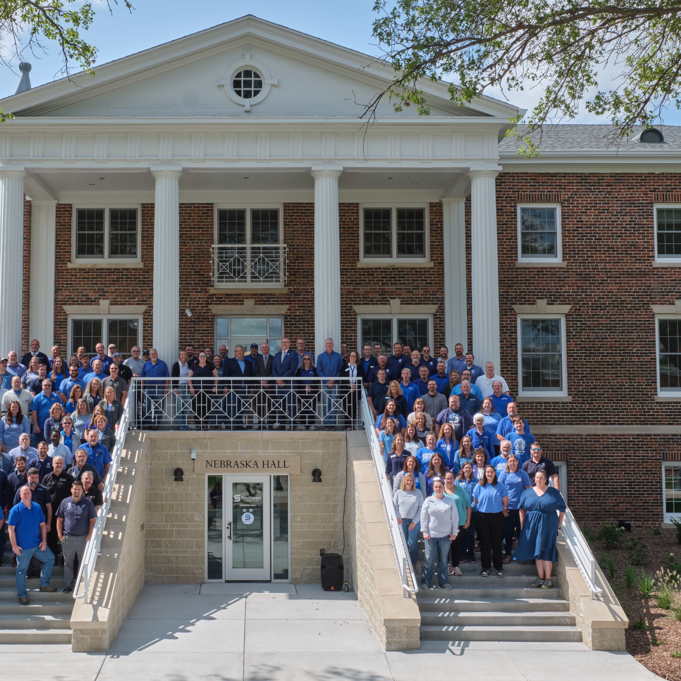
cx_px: 244
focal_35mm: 43
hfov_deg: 38.8
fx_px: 957
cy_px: 339
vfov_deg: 39.2
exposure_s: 1/200
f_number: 11
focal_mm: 22
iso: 320
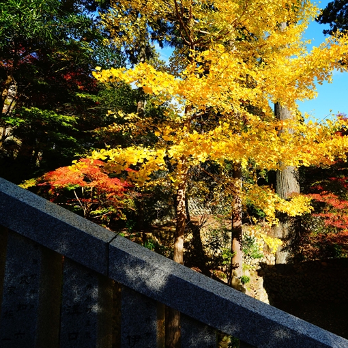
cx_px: 235
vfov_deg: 74.8
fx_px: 227
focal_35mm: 20
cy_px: 167
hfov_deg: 72.3
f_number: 8
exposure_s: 1/125
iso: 100
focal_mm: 10
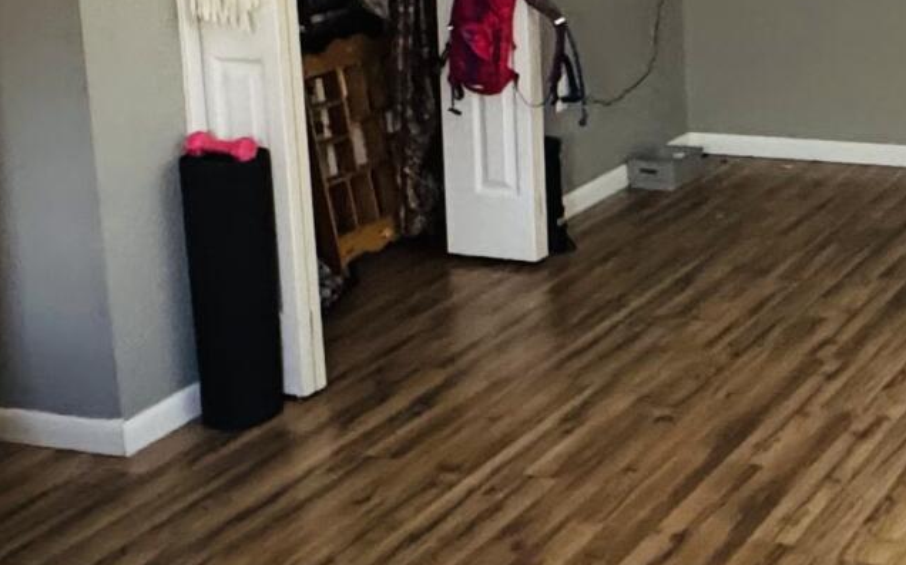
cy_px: 37
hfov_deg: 27.7
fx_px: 1728
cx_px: 905
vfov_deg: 18.2
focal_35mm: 70
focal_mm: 2.22
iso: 640
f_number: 2.2
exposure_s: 1/60
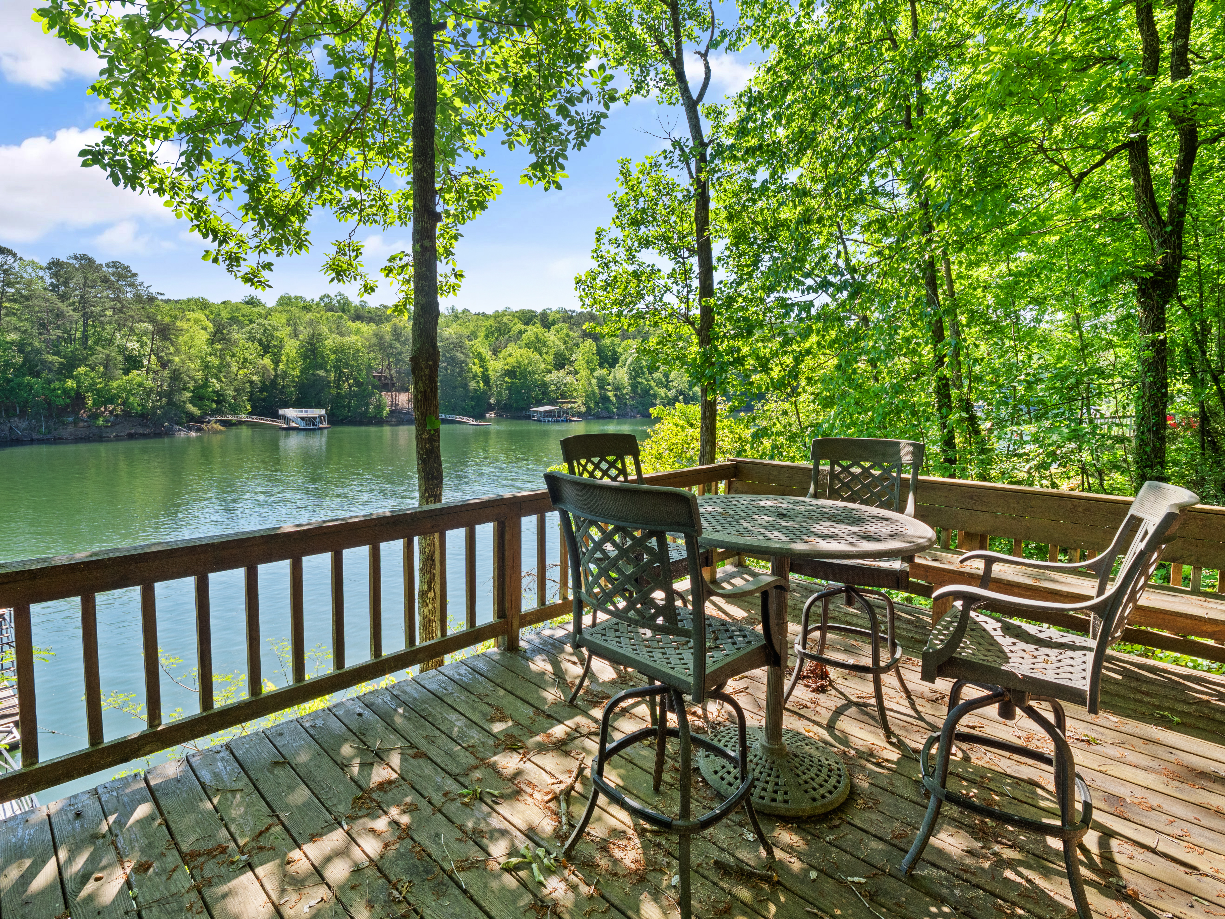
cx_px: 596
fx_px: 602
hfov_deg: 91.0
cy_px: 435
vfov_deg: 74.7
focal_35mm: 17
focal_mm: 8
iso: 200
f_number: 5.6
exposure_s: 1/160
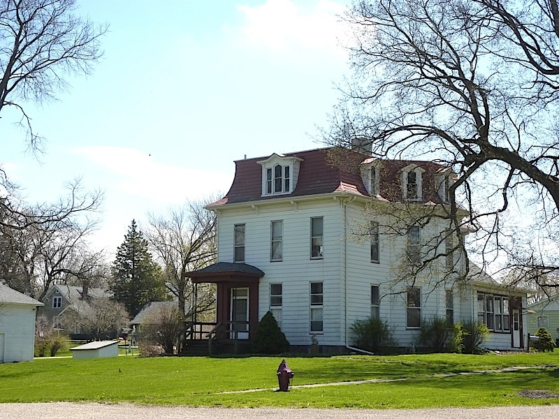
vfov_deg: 23.3
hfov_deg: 30.7
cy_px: 210
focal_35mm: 63
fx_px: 1017
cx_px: 280
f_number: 5
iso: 125
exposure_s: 1/500
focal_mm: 10.3
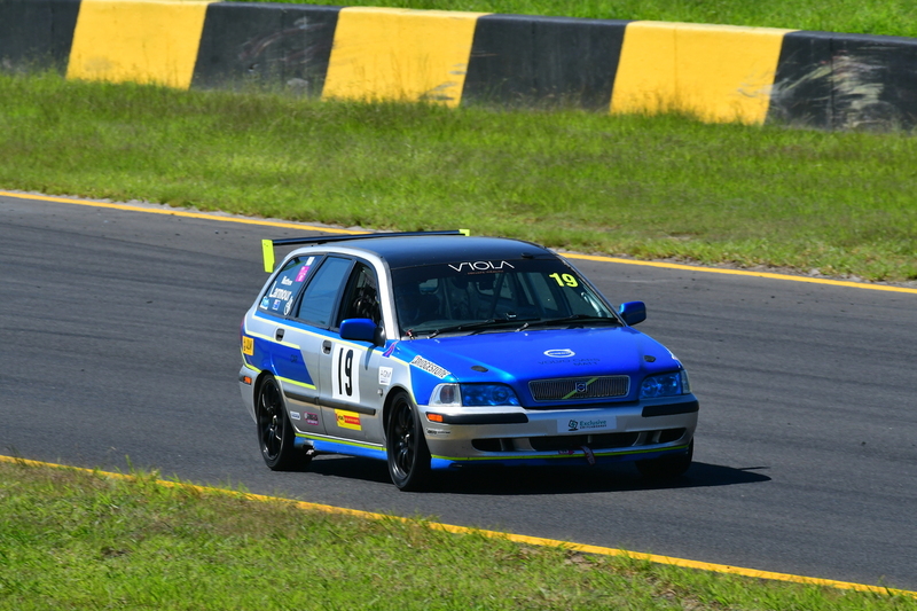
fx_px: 17189
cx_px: 458
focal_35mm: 675
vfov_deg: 2.0
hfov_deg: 3.1
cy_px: 306
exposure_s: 1/640
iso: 500
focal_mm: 450
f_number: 13
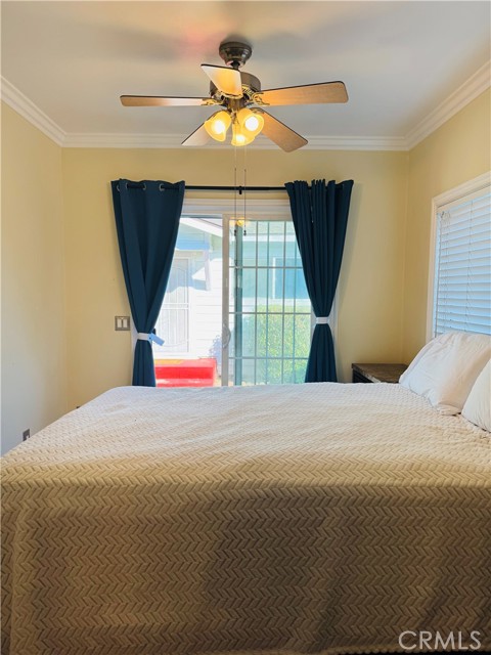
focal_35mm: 24
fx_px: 454
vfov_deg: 71.6
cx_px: 246
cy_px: 328
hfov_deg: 56.8
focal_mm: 6.76
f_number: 1.78
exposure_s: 1/230
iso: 64
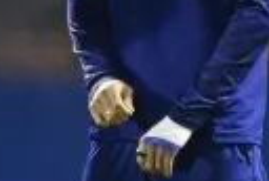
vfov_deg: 0.6
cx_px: 195
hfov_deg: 0.9
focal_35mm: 2368
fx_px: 17735
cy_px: 140
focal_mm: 400
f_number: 2.8
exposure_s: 1/1250
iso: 3200
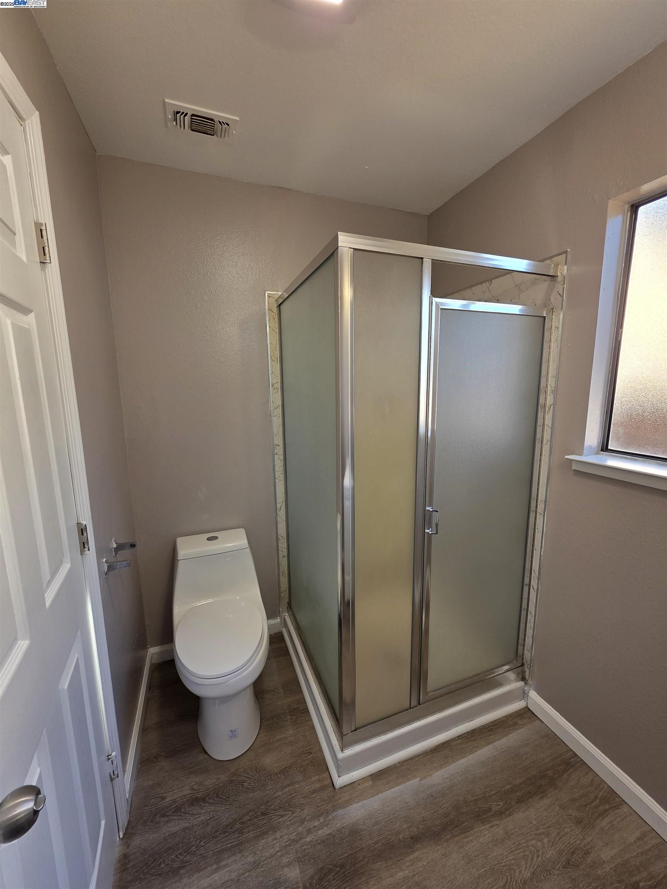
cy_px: 444
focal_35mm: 13
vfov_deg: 106.2
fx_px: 334
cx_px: 334
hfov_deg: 89.9
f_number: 1.9
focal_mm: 2.2
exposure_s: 1/120
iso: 64
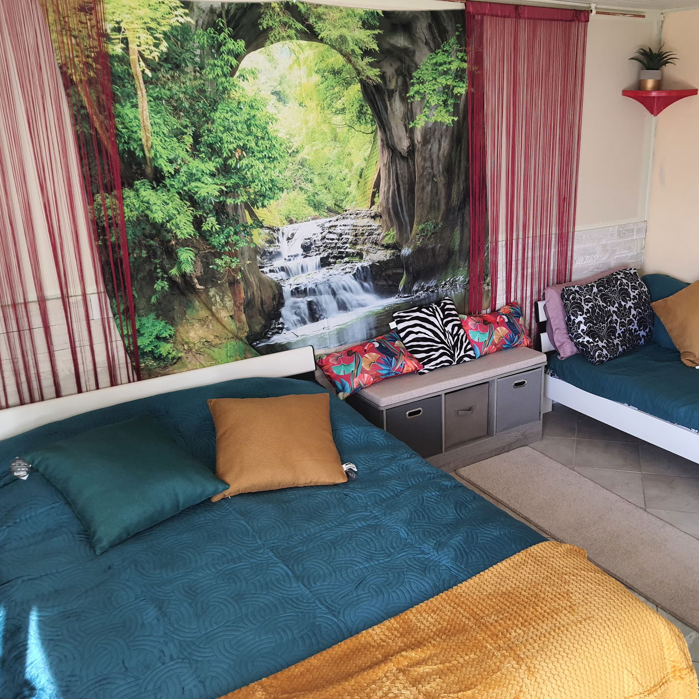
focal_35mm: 31
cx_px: 444
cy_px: 351
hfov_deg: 51.9
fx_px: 708
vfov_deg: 52.5
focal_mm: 4.32
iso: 100
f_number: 1.7
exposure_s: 1/100
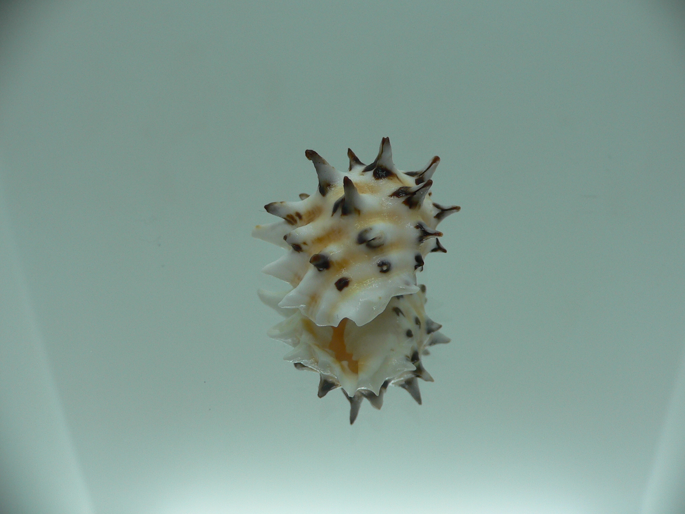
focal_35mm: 35
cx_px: 342
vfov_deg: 40.7
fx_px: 693
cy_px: 257
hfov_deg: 52.6
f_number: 2.8
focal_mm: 4.6
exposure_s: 1/80
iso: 80
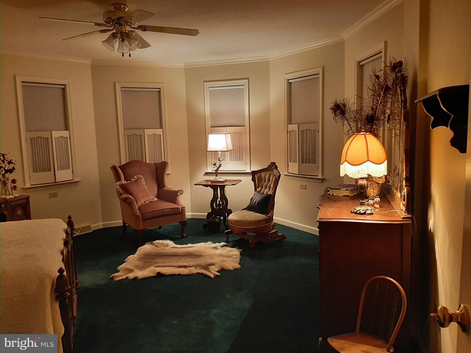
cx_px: 236
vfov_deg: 53.1
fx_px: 354
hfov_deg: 67.3
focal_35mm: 26
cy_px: 176
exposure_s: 1/30
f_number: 1.7
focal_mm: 3.93
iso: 160
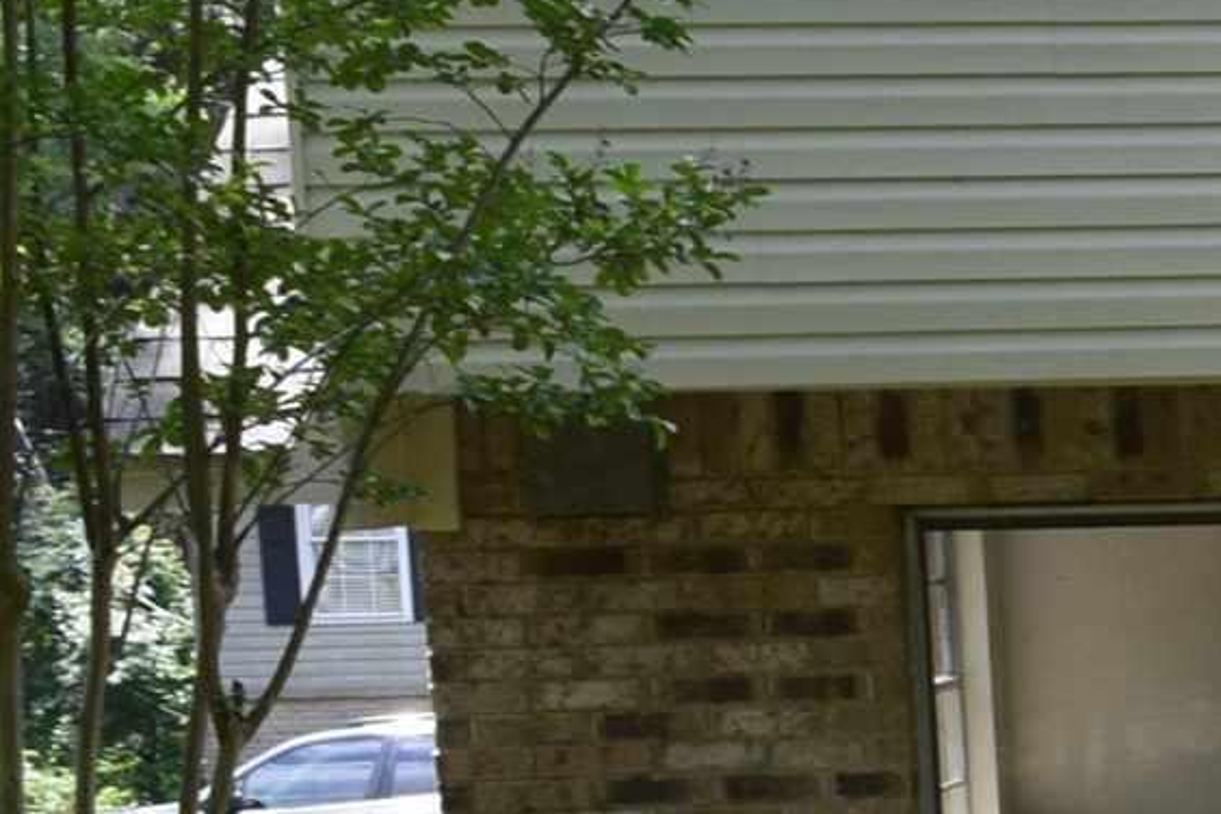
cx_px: 3273
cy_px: 921
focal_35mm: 147
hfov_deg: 10.9
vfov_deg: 9.2
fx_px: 4985
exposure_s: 1/125
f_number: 9
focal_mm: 18
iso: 400
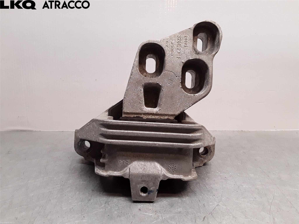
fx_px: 242
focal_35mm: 28
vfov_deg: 49.7
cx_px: 150
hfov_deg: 63.4
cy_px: 112
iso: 100
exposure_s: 1/100
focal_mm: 2.91
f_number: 1.9
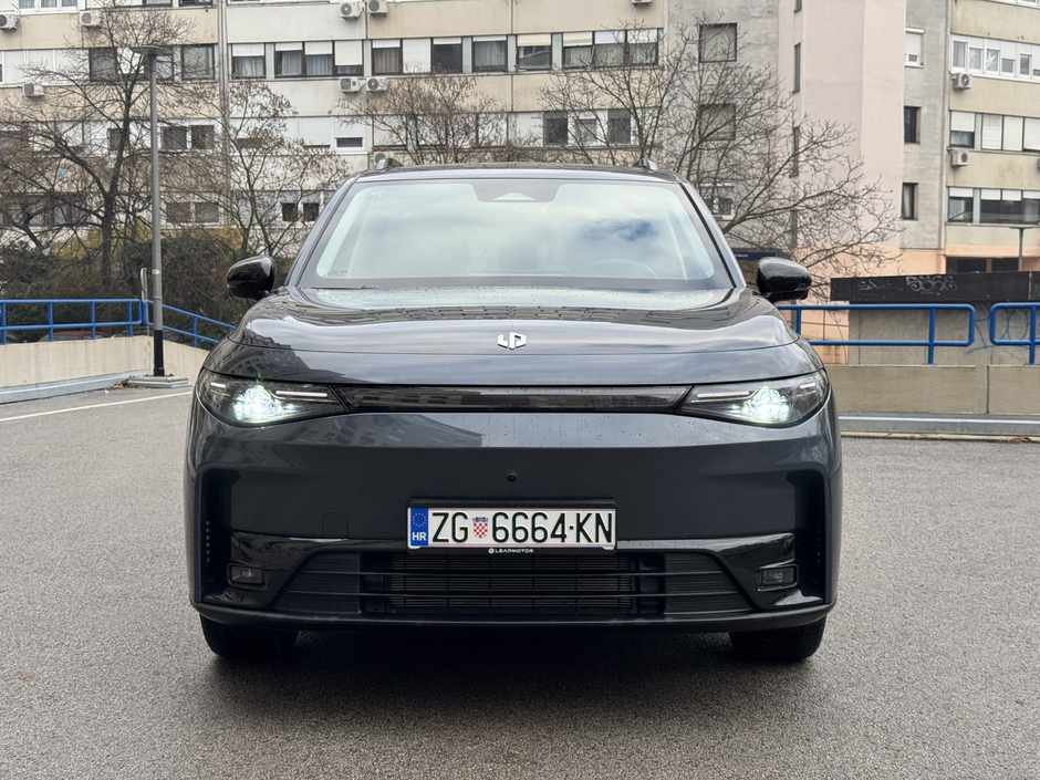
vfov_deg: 30.3
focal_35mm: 48
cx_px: 520
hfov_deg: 39.7
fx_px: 1442
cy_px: 390
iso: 64
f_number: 1.78
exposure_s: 1/433
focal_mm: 6.76
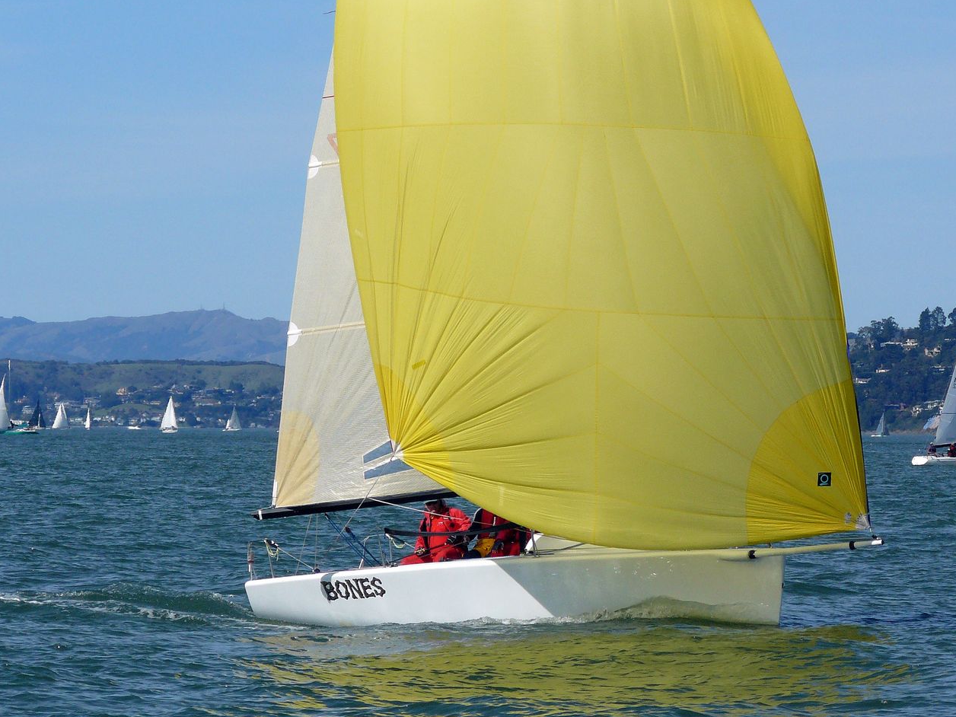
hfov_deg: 7.7
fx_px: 7070
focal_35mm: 256
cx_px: 571
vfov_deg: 5.8
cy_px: 405
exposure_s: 1/800
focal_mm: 33.5
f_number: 5.6
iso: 100
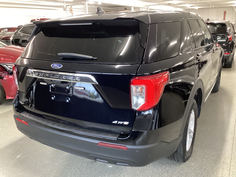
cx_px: 115
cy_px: 89
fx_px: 218
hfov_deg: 56.8
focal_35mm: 32
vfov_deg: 44.2
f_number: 2.4
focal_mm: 3.3
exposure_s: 1/25
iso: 320
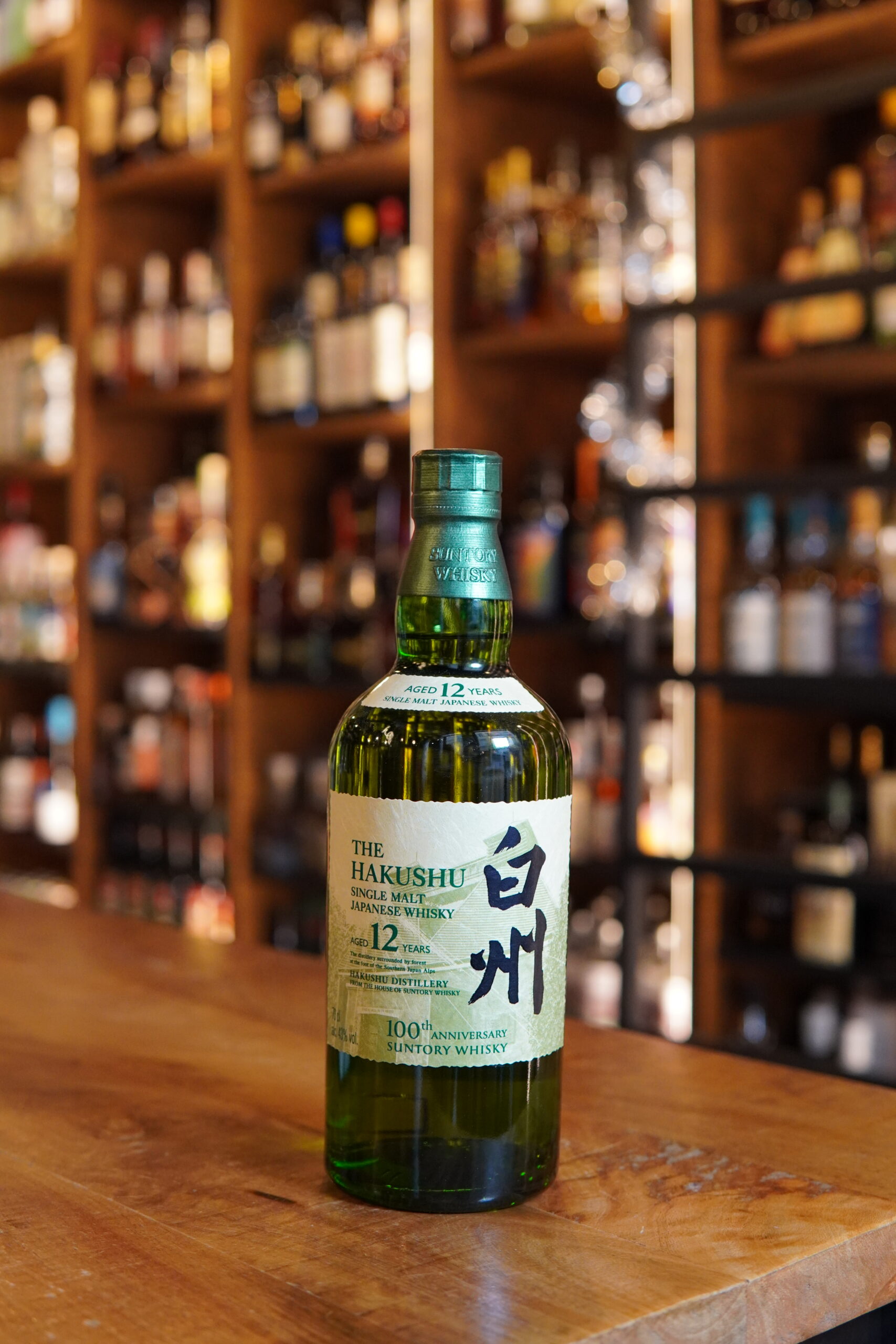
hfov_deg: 29.9
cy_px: 672
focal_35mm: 45
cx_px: 448
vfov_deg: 43.6
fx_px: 1680
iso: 1600
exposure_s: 1/160
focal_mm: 30
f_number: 3.2
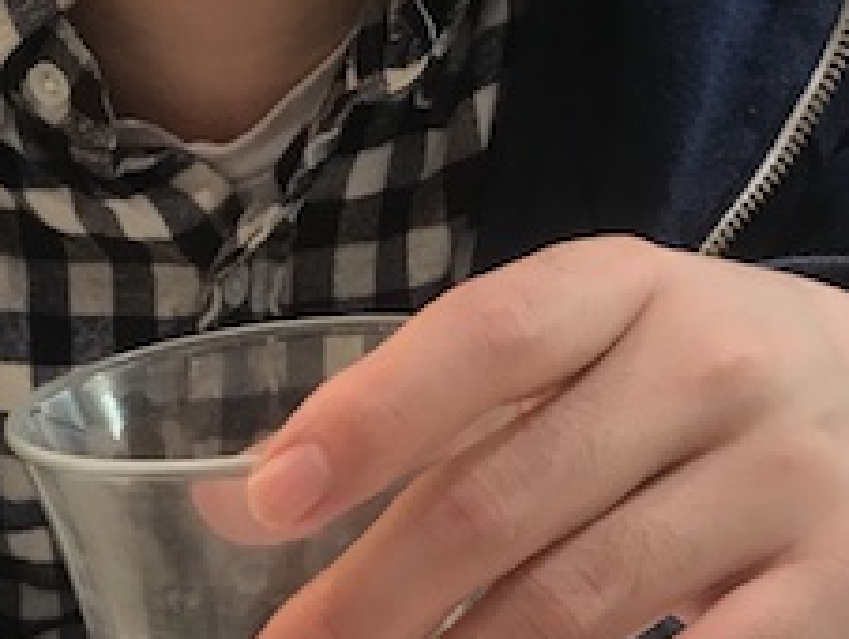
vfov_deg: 15.8
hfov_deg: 21.3
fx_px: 2210
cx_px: 109
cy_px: 771
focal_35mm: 90
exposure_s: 1/17
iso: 40
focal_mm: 3.99
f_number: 1.8
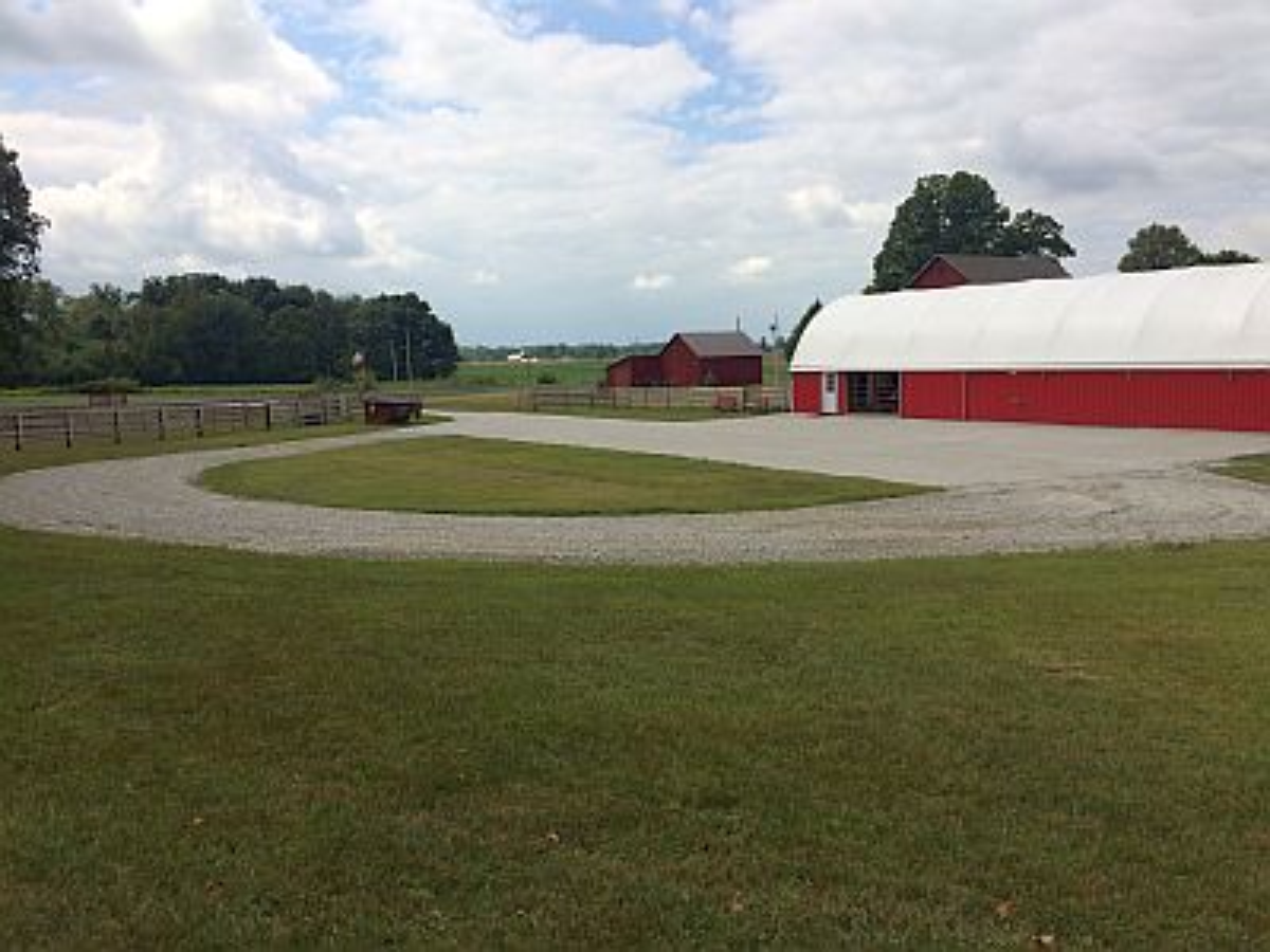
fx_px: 1064
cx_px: 635
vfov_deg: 48.2
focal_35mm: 29
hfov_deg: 61.7
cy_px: 476
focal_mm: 4.15
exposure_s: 1/3165
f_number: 2.2
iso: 32
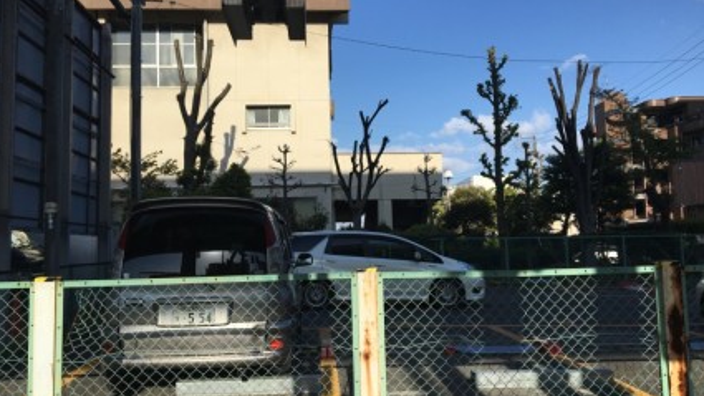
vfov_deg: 36.7
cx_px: 350
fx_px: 597
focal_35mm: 32
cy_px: 198
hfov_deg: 61.0
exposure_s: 1/2331
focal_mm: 4.15
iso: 25
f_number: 2.2
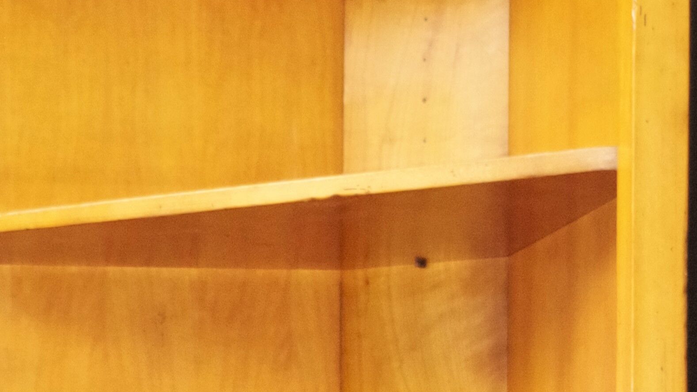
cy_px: 606
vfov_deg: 8.6
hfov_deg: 15.5
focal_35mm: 138
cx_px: 256
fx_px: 2550
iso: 3200
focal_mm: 24.38
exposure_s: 1/60
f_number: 4
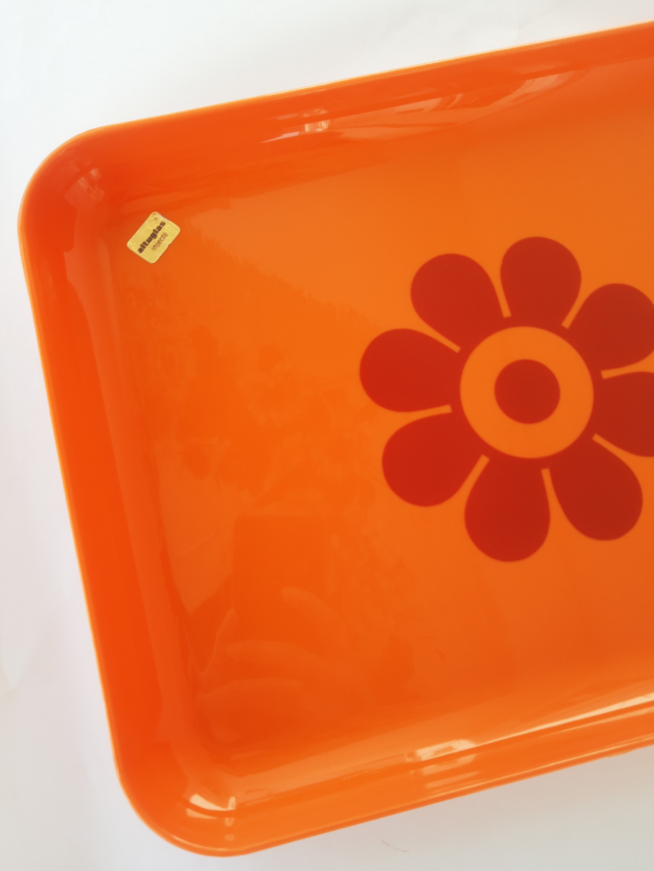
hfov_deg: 53.1
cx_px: 327
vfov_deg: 67.3
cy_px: 436
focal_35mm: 26
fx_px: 655
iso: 40
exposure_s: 1/156
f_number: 1.8
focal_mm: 3.95
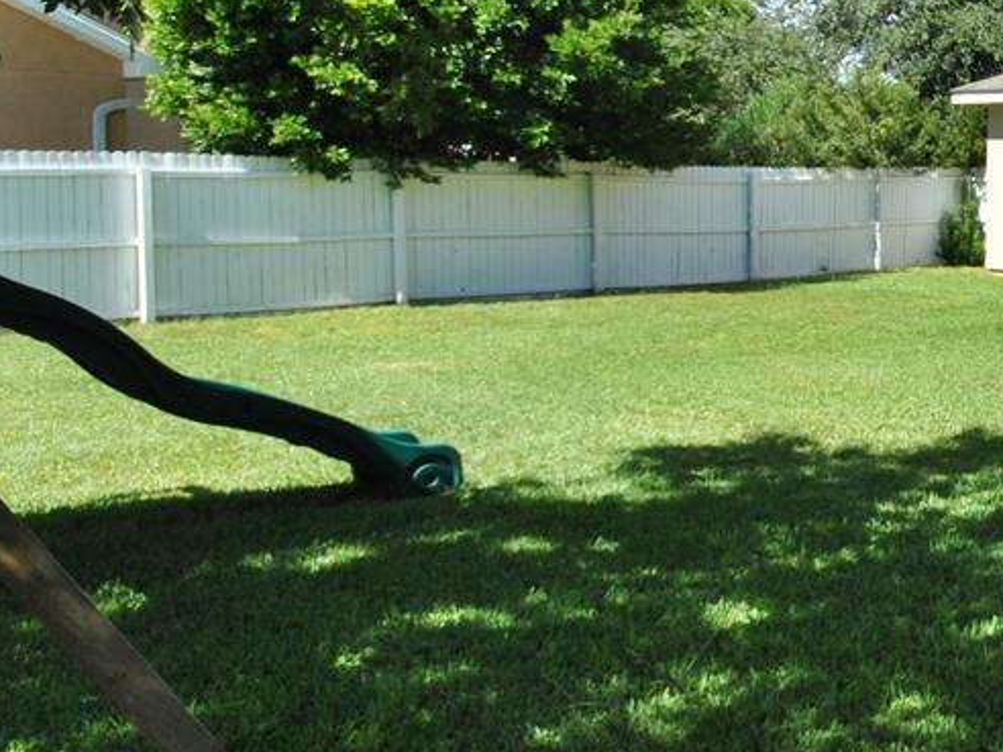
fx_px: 1362
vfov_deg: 30.7
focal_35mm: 47
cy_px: 252
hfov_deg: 30.4
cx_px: 1352
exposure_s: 1/200
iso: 200
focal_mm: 10
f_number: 9
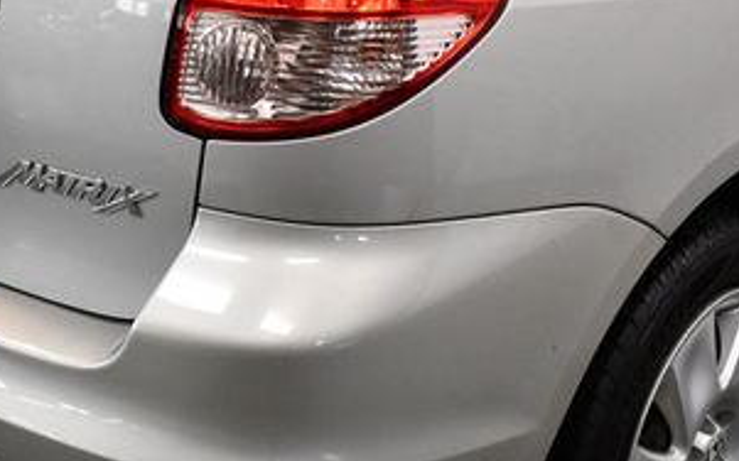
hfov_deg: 26.3
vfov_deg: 16.7
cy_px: 164
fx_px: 1571
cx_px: 241
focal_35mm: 78
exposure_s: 1/160
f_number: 3.5
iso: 800
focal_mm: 18
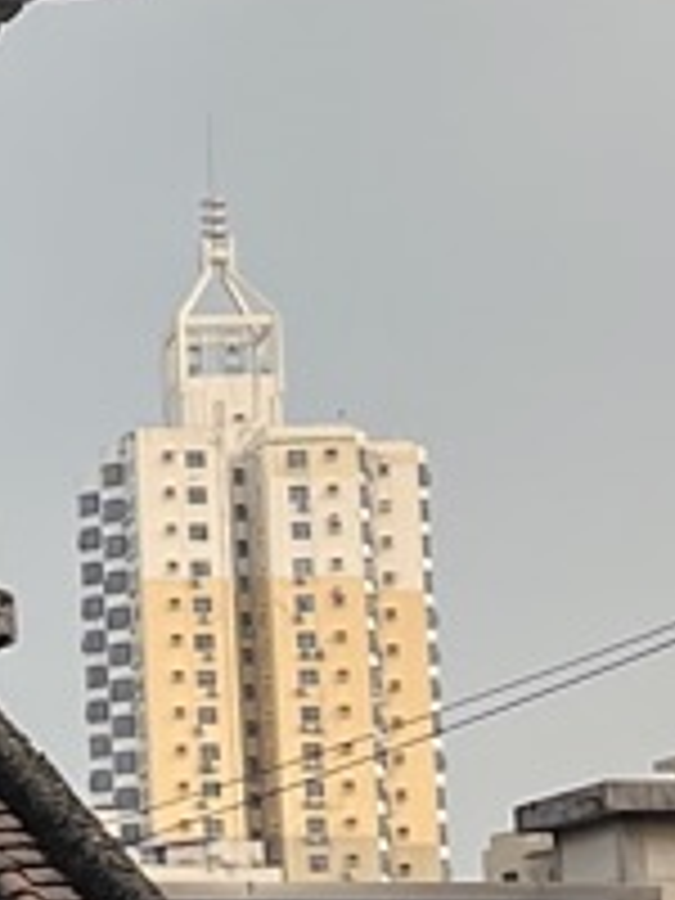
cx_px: -801
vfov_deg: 14.6
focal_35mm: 133
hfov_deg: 10.1
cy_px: 868
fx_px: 3458
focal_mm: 5.1
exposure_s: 1/2222
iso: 50
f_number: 1.6
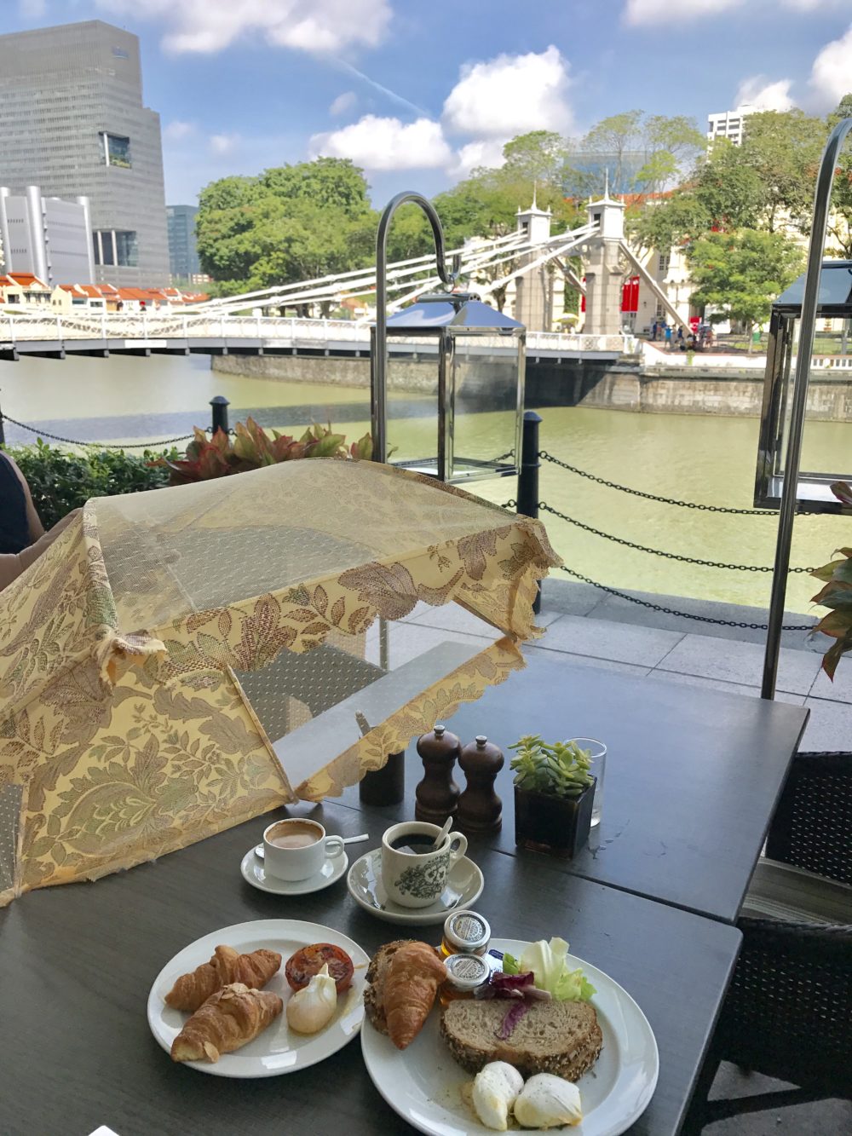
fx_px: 919
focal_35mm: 28
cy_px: 568
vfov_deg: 63.4
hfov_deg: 49.8
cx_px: 426
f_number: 1.8
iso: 20
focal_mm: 3.99
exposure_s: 1/1277
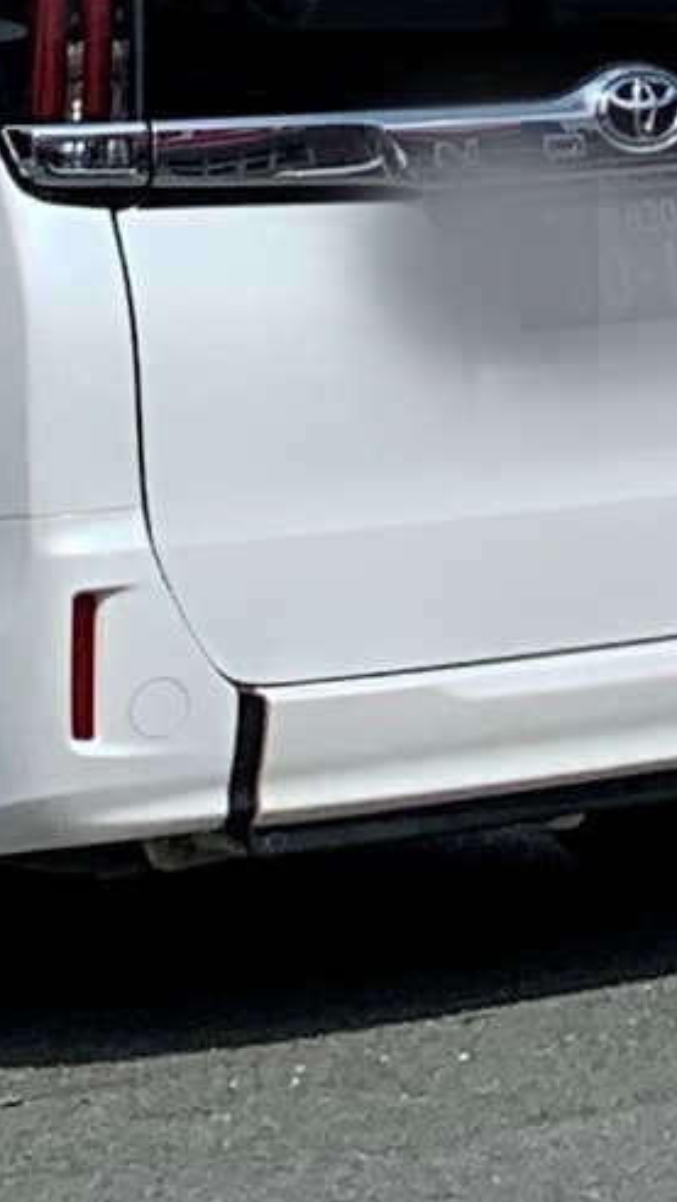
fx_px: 7399
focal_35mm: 232
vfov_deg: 8.9
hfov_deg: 4.8
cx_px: 2593
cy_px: -1043
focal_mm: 4.25
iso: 25
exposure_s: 1/3521
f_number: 1.8
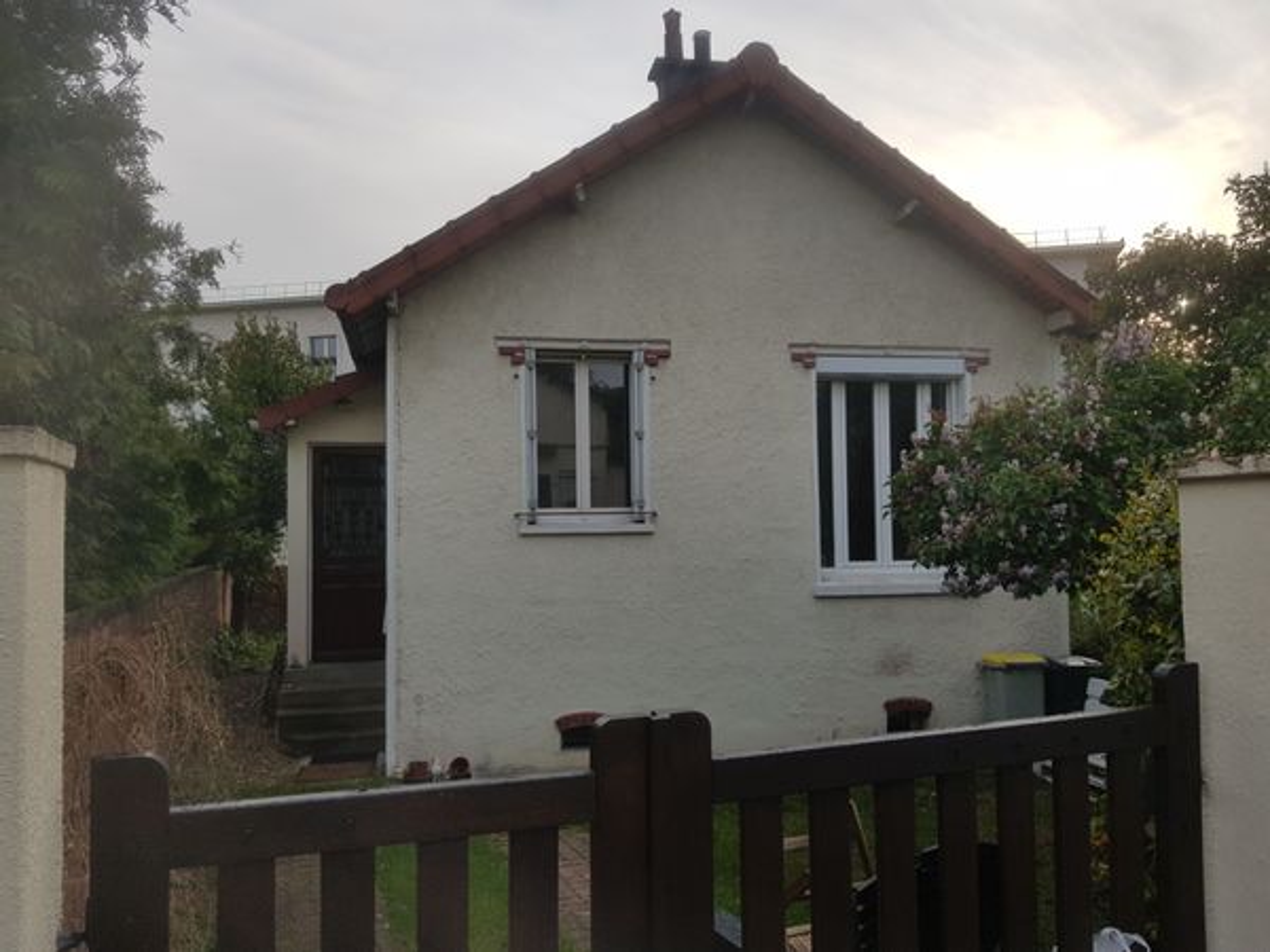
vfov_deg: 53.1
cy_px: 476
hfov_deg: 67.3
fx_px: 954
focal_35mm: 26
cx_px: 635
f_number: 1.7
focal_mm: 4.3
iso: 40
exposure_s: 1/1080
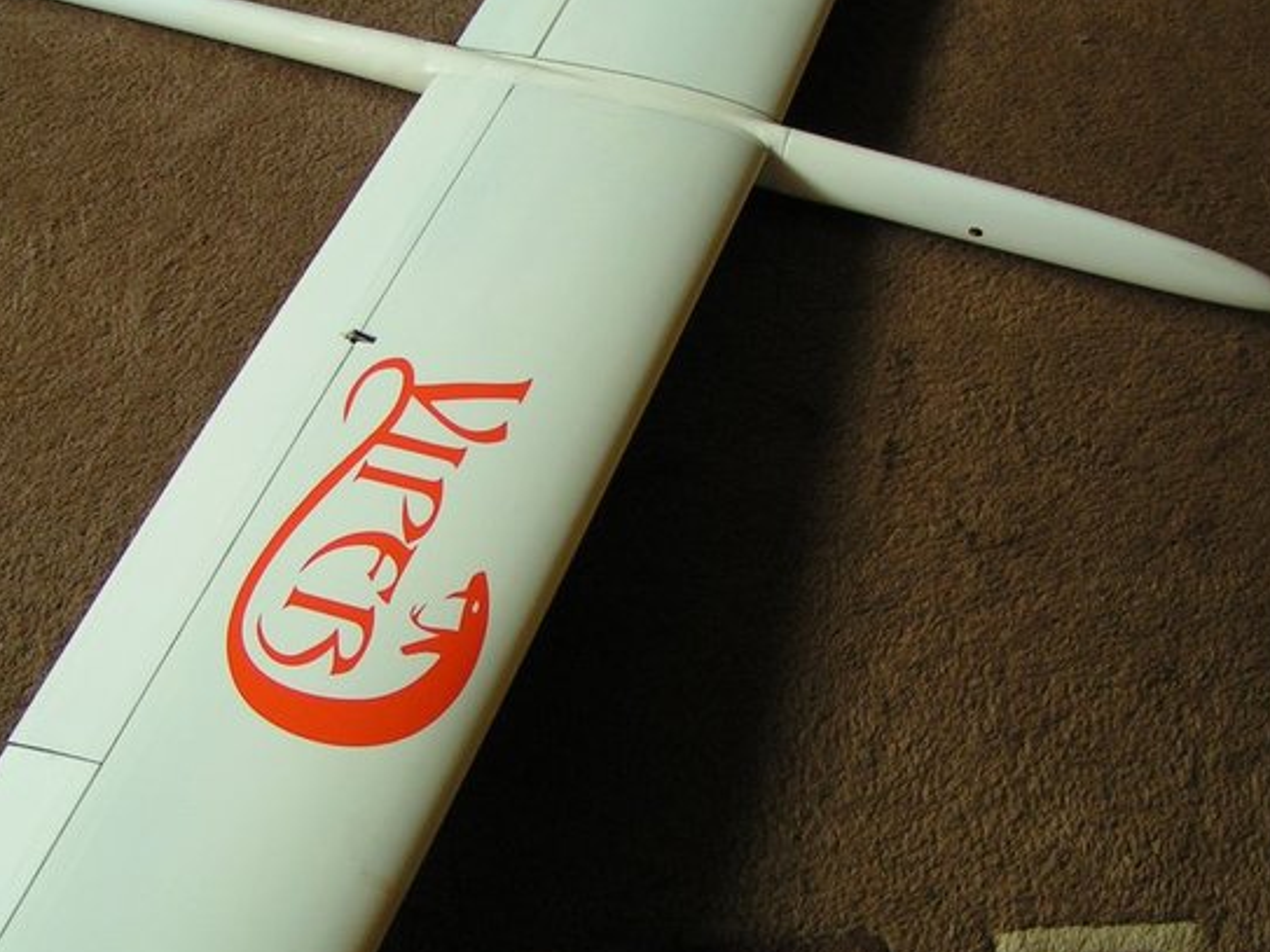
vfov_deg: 26.1
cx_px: 702
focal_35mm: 56
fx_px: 2054
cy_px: 454
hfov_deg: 34.3
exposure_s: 1/40
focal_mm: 5.8
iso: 64
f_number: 2.8
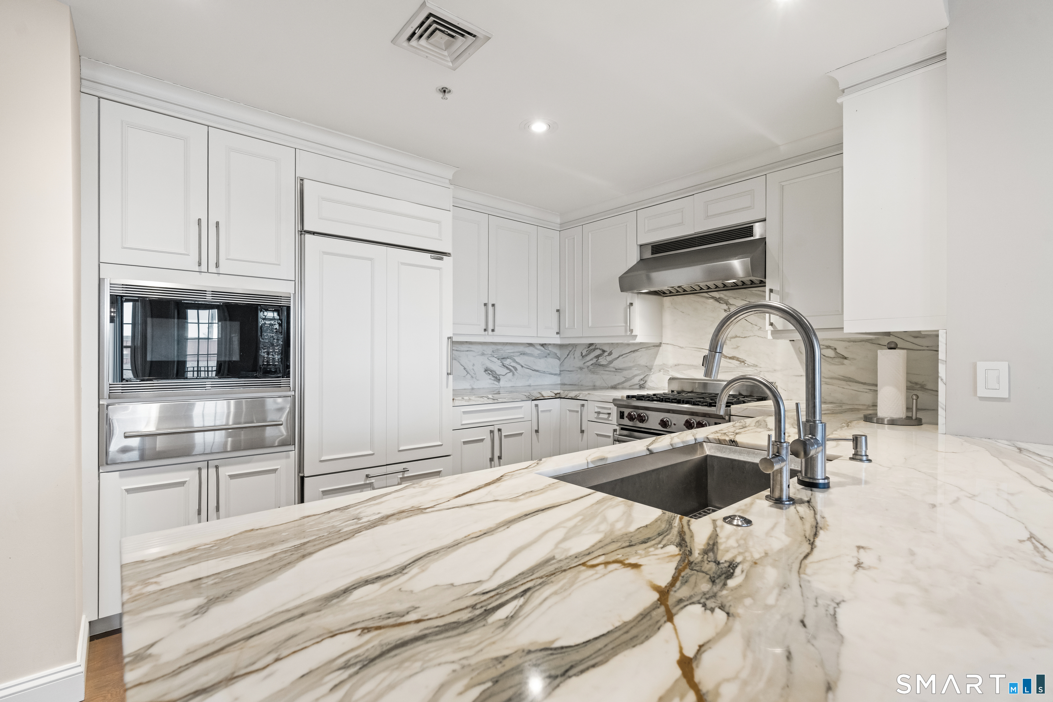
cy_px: 351
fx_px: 468
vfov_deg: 73.7
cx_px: 526
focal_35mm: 16
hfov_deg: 96.7
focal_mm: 16
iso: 1600
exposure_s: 1/15
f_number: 7.1
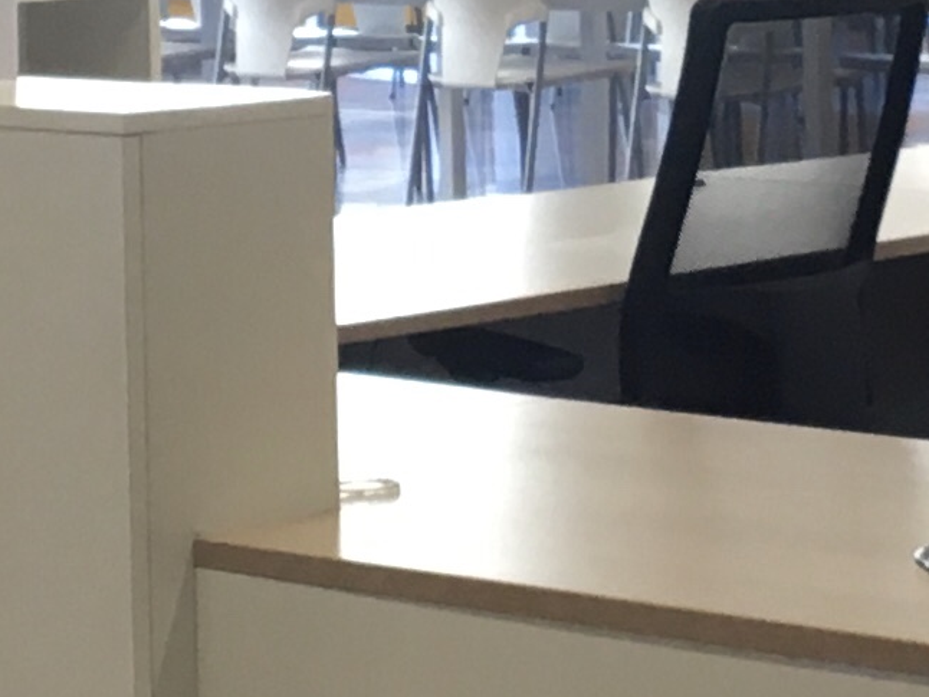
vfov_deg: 8.2
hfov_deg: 10.9
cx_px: 618
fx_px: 4859
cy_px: 23
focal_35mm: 181
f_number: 2.2
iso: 80
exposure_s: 1/33
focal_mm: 4.15
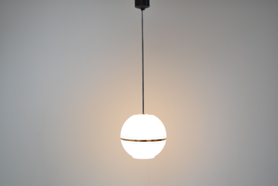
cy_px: 93
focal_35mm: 46
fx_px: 359
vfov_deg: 29.0
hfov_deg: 42.3
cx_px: 139
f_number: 5
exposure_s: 1/100
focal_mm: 31
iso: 1600
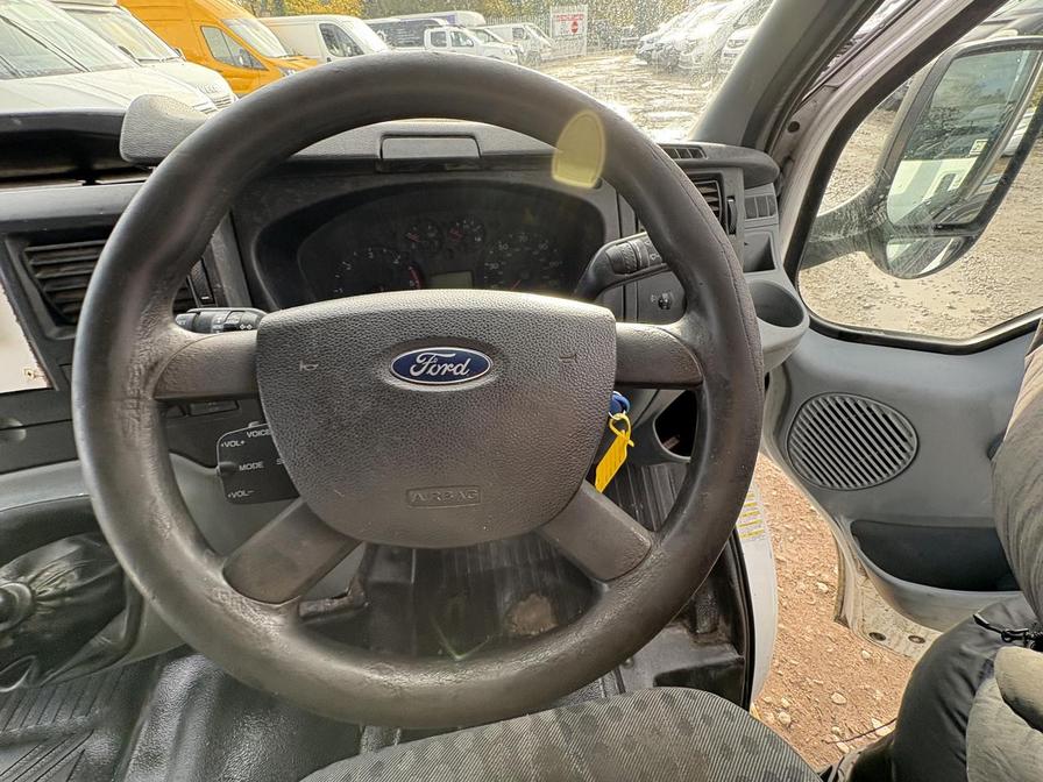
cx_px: 522
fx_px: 422
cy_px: 391
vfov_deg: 85.7
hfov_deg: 102.1
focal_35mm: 14
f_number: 2.2
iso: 100
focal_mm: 2.22
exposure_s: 1/99
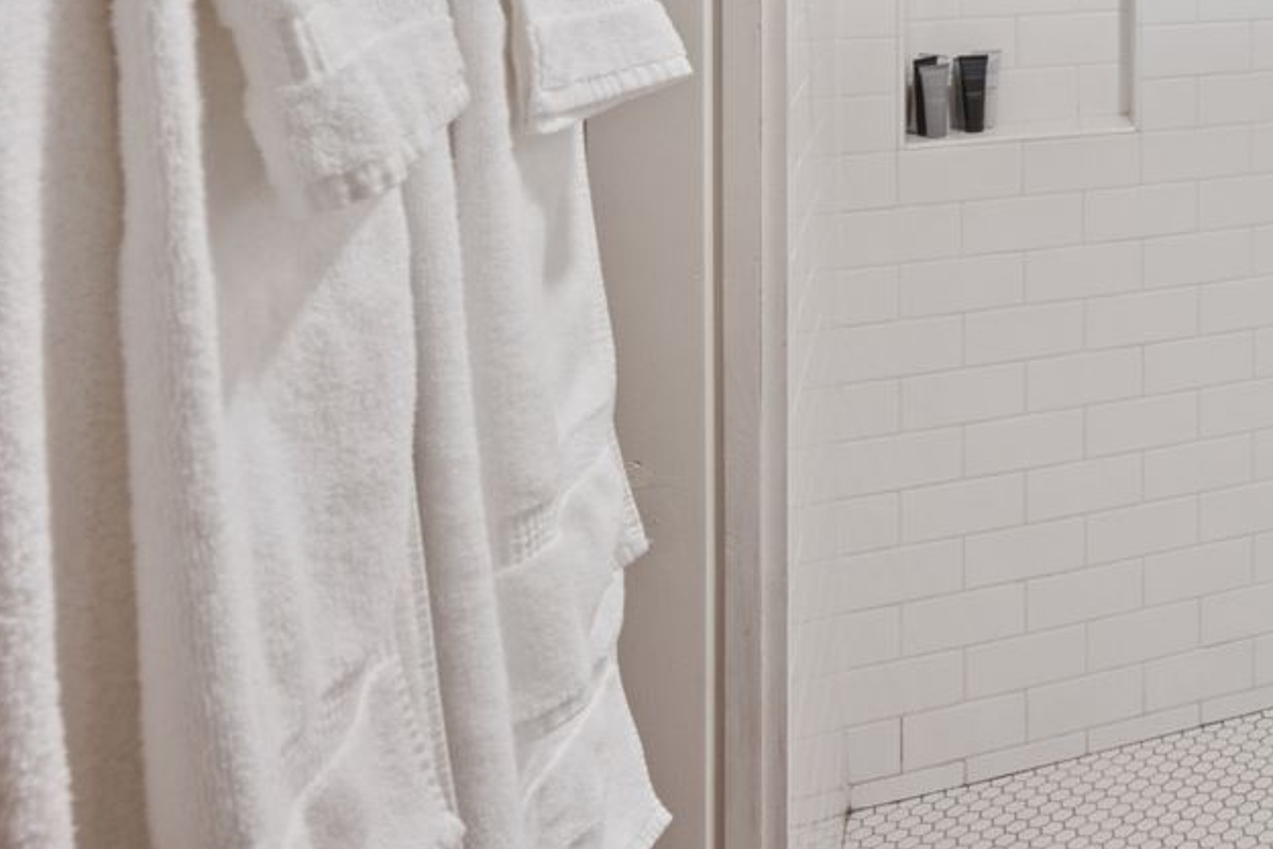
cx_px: 1764
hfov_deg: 31.3
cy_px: -175
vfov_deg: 27.4
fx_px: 1521
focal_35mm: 43
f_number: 9
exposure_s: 1/5
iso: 400
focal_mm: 14
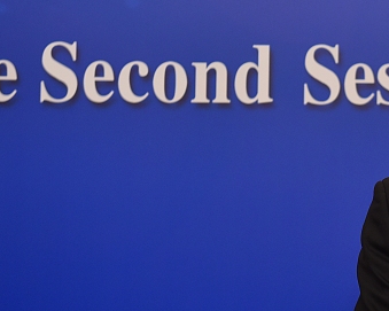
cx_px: 482
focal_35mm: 170
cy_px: 59
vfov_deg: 9.1
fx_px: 1957
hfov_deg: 11.1
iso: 800
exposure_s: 1/400
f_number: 4
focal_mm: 60
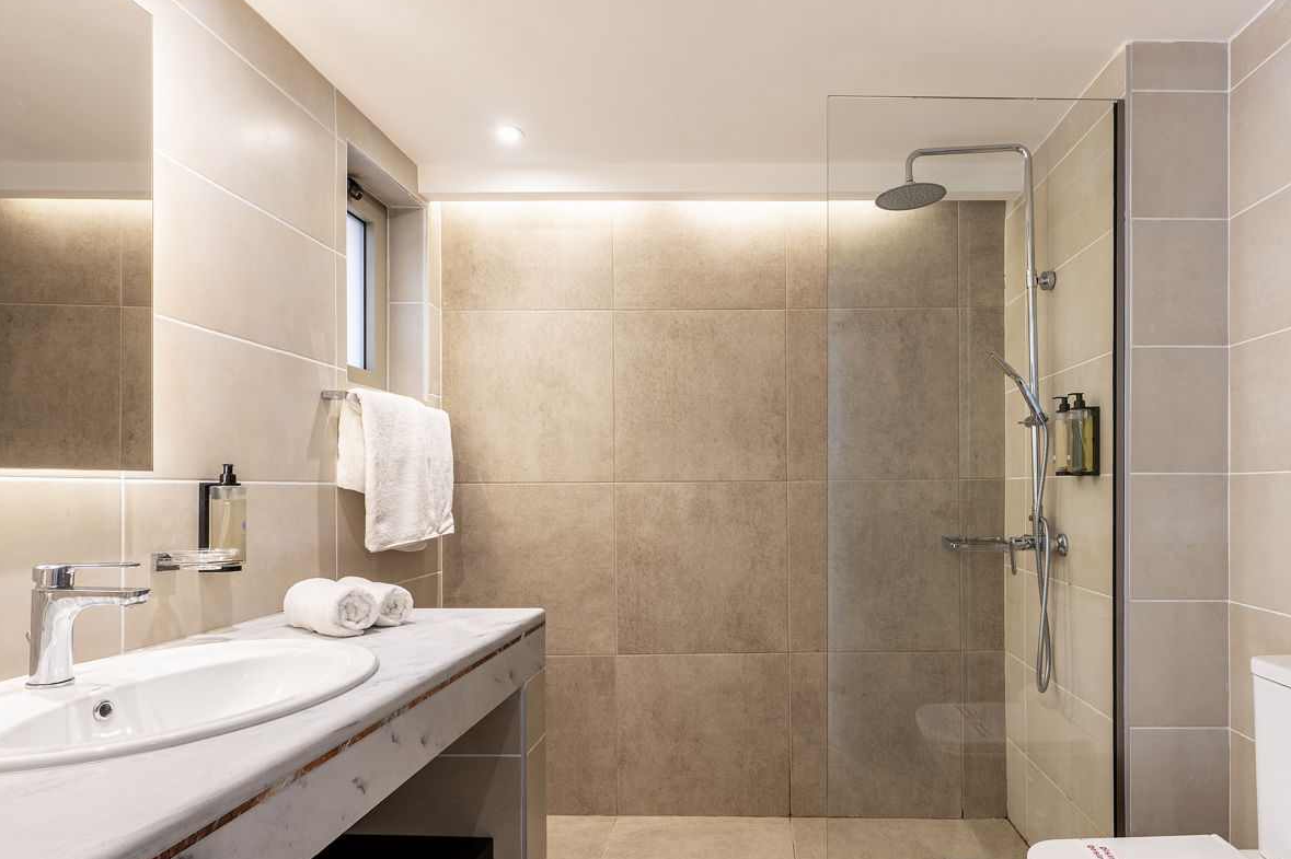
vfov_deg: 64.2
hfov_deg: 86.2
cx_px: 749
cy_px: 487
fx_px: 681
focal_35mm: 19
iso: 200
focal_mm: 14
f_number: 8
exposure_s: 1/10
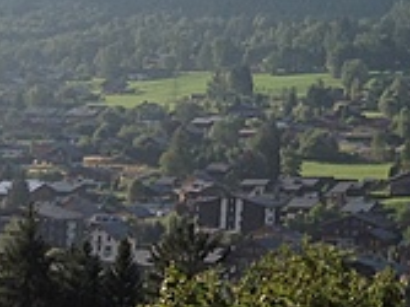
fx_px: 1586
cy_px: -179
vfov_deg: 10.6
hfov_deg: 13.9
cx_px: 606
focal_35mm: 134
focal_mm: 4.28
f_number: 2.4
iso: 50
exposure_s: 1/889
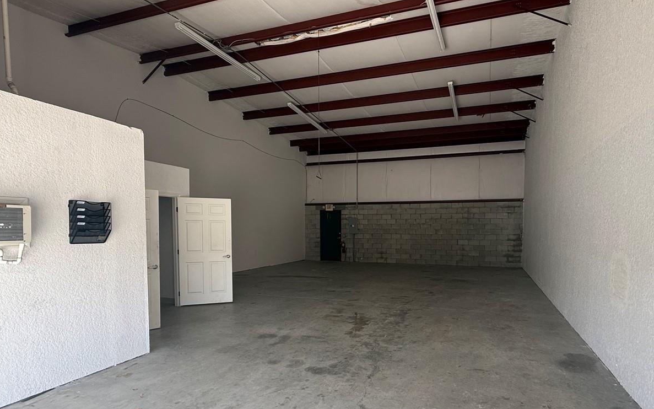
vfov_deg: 59.3
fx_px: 356
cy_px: 241
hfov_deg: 84.6
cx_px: 372
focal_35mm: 20
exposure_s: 1/99
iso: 64
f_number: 2.2
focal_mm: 2.22
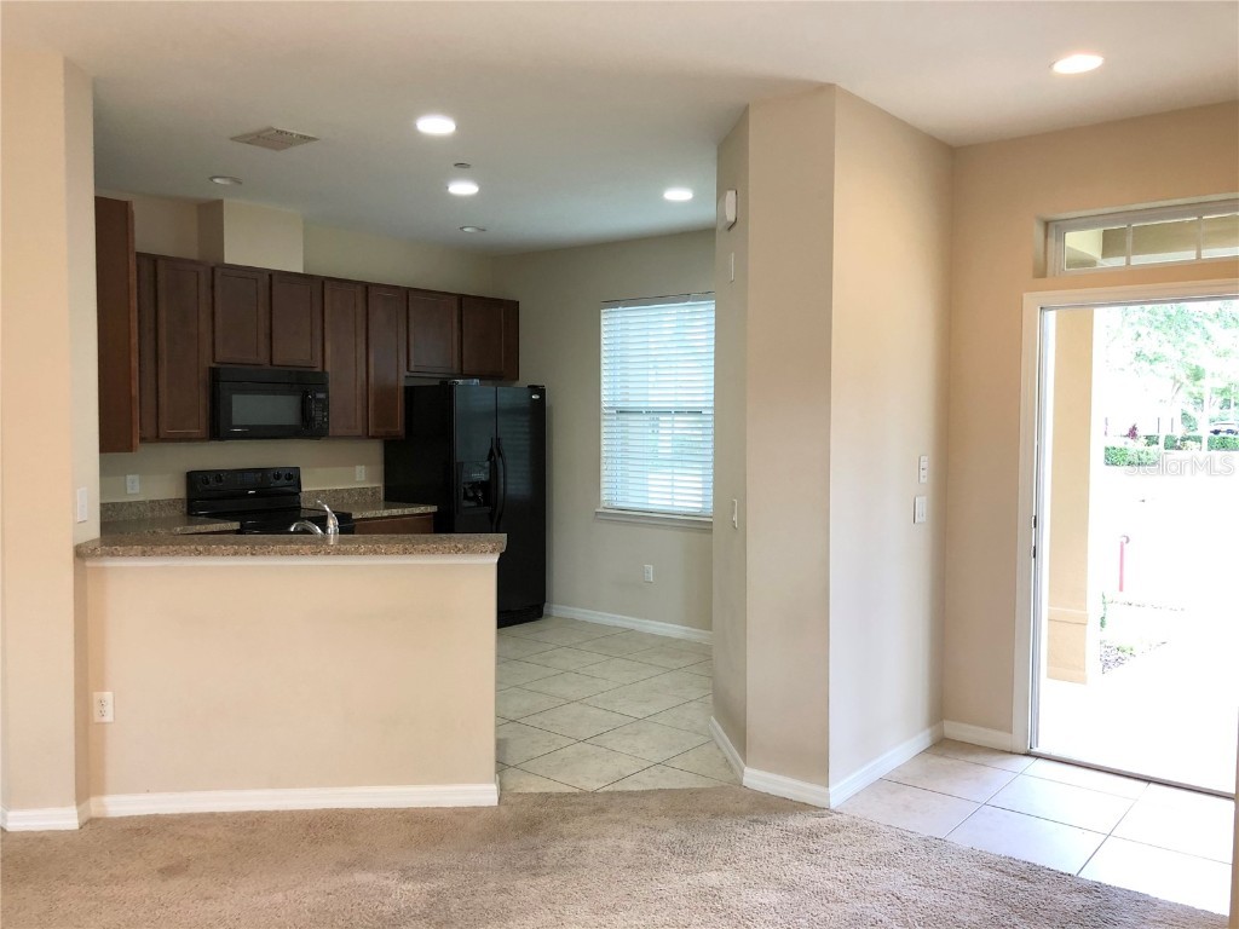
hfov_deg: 63.4
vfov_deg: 49.7
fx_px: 1002
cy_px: 464
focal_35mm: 28
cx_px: 620
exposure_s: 1/24
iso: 40
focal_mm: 4
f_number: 1.8
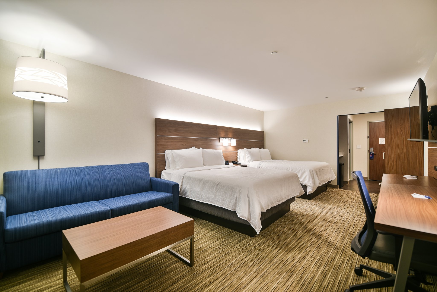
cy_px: 146
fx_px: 194
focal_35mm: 16
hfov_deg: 96.7
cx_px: 218
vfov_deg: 73.8
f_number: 2.8
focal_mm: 16
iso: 100
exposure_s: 1/20
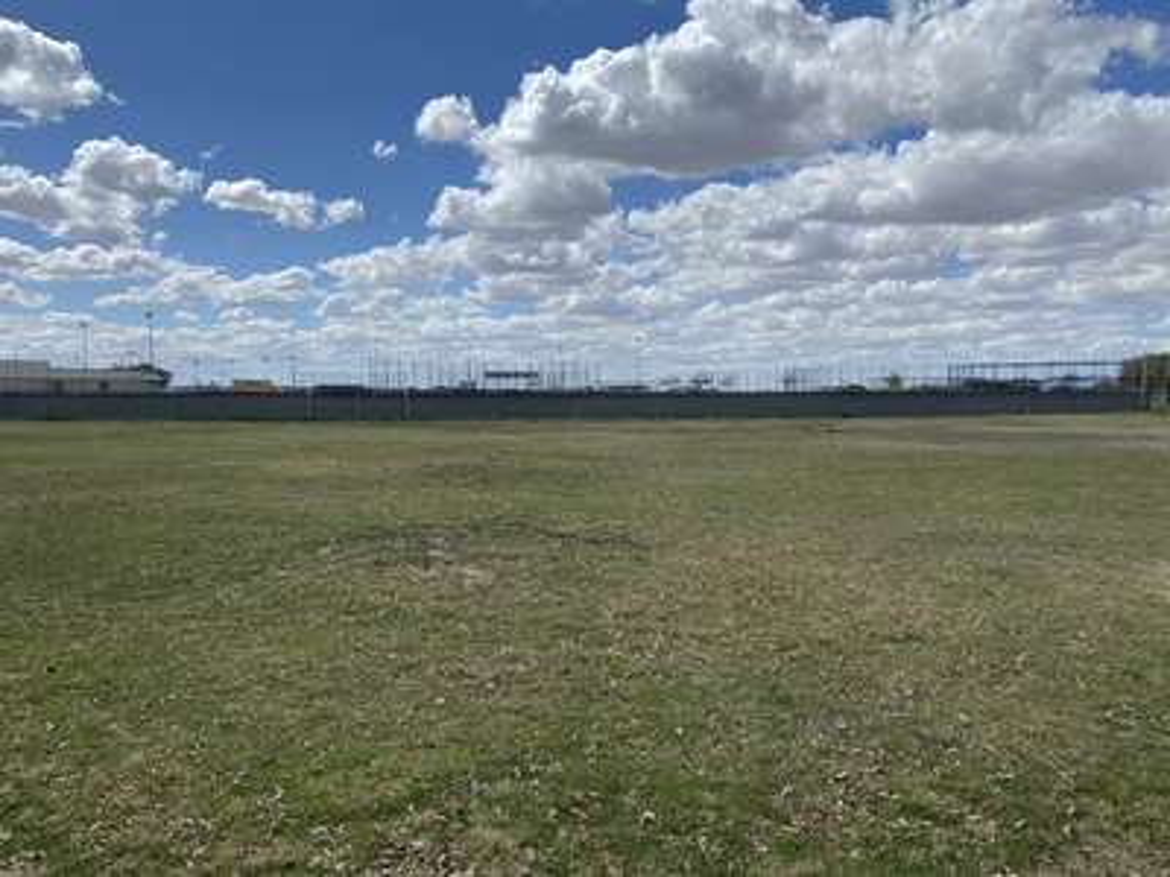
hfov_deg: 67.3
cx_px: 585
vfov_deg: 53.1
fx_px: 879
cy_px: 438
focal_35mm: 26
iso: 32
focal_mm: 4.25
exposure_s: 1/5780
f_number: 1.8
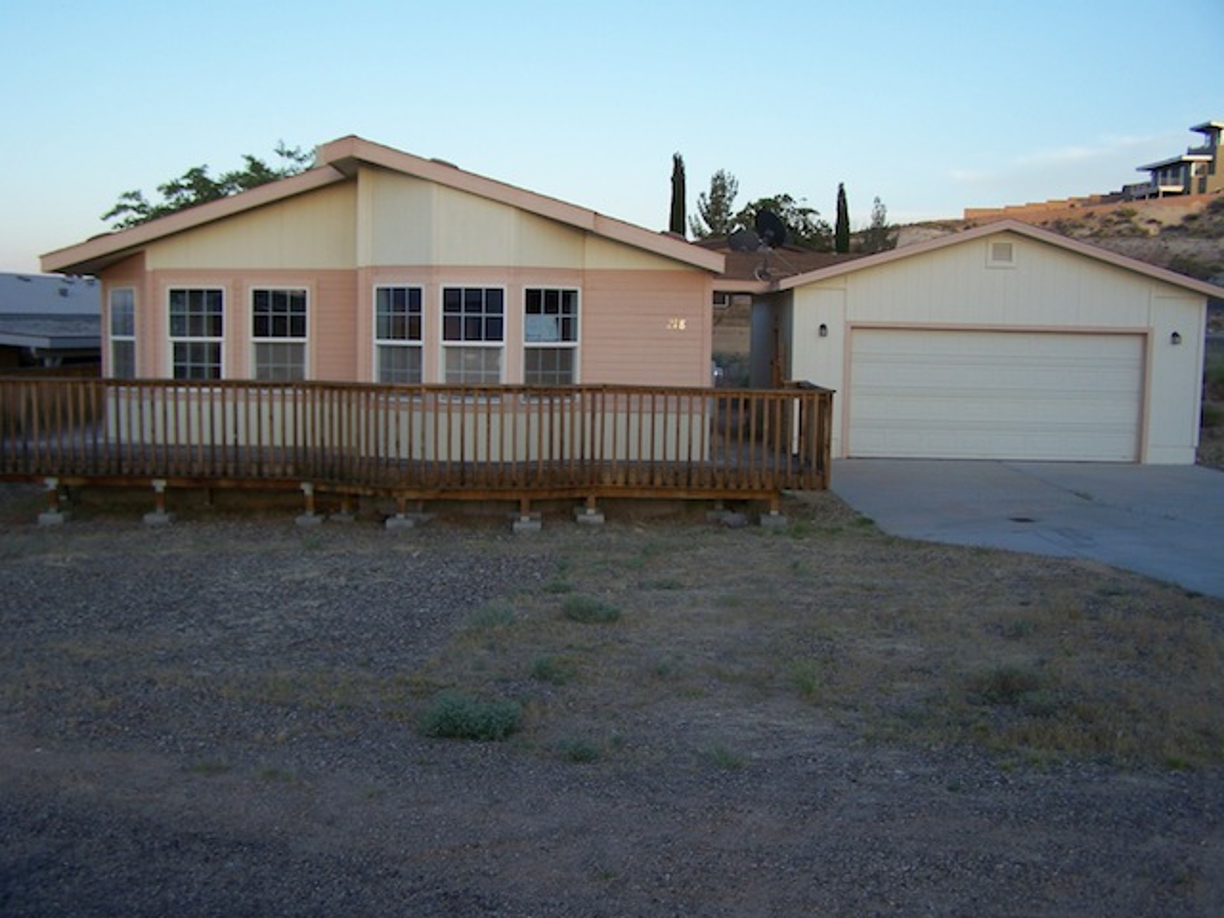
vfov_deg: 37.7
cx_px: 612
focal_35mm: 38
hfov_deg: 49.0
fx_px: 1344
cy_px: 459
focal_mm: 6.3
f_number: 2.8
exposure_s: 1/125
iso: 64
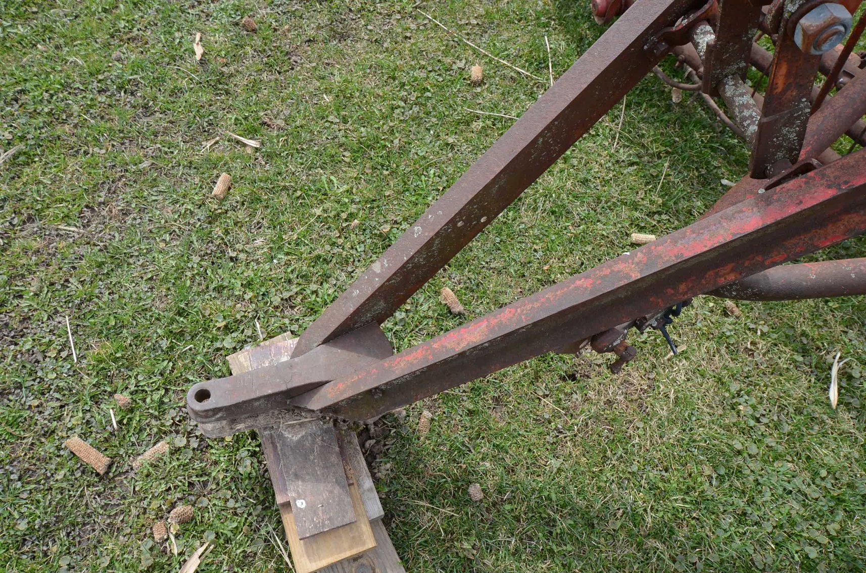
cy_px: 286
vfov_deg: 47.7
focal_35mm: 27
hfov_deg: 67.5
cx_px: 433
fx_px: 648
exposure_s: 1/250
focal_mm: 18
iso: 250
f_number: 8
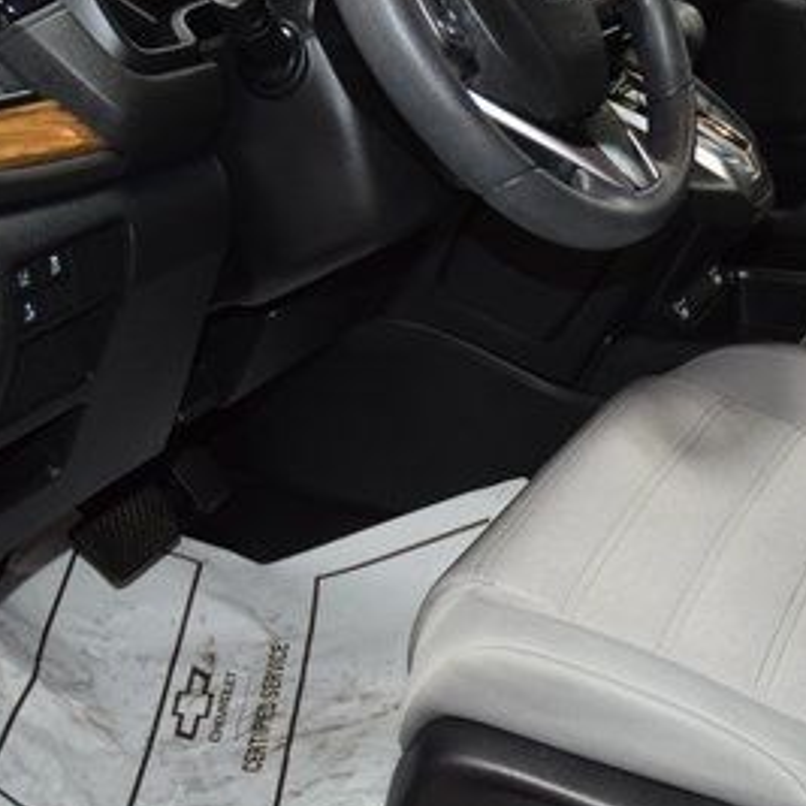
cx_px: 700
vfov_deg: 31.1
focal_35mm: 55
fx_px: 1449
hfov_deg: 30.0
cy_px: 433
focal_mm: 18
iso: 1600
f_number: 3.5
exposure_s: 1/60
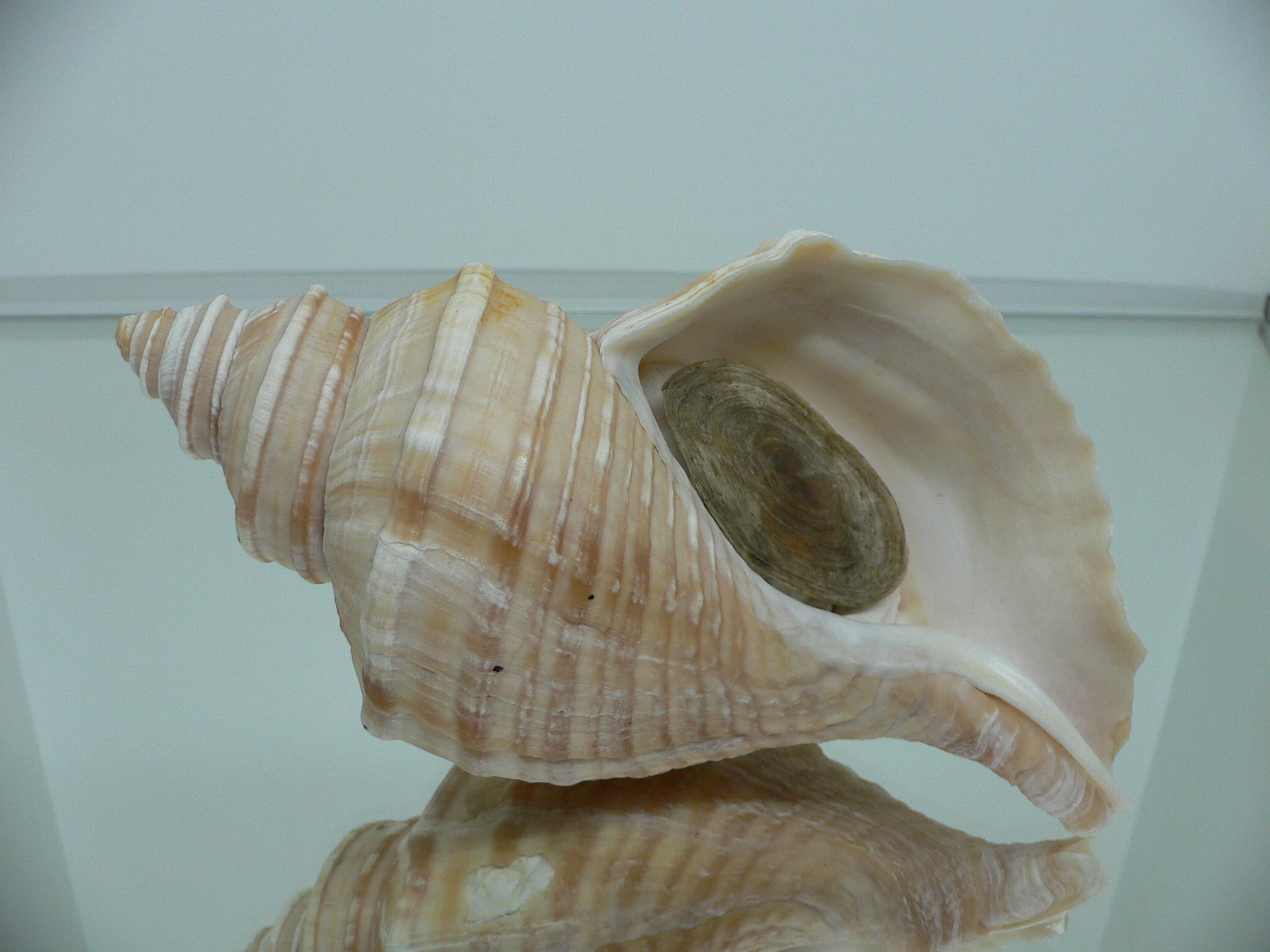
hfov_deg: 52.6
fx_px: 1284
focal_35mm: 35
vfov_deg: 40.7
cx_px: 635
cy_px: 476
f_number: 2.8
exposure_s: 1/60
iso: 100
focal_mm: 4.6
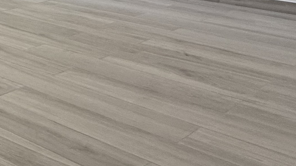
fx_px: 463
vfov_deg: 17.7
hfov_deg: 21.9
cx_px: -238
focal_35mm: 59
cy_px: -101
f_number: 2.2
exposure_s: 1/99
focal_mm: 2.22
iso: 100
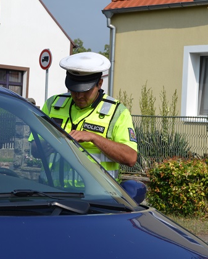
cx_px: 36
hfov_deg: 13.0
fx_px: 905
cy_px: 129
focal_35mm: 118
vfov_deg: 16.3
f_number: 8
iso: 100
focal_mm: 55
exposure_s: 1/250
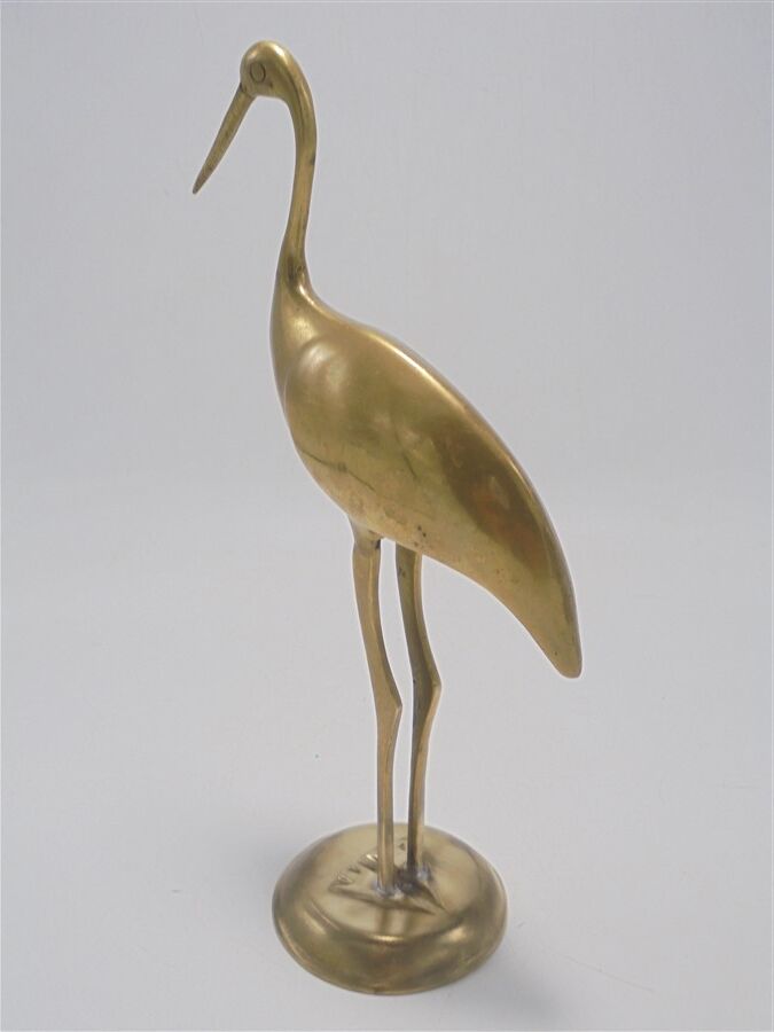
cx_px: 387
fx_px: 1014
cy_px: 516
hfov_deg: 41.8
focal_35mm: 34
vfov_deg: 54.0
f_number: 4
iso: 100
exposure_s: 1/60
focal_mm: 6.1
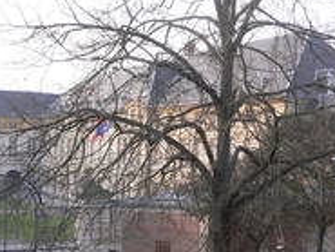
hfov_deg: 28.5
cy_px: 194
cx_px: 190
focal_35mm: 68
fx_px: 659
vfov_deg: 21.4
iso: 100
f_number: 2.8
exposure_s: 1/200
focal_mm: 5.8
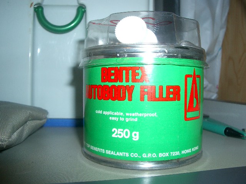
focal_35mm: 35
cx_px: 123
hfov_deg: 52.6
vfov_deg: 40.7
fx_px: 249
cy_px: 92
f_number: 4.3
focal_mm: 5.8
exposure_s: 1/40
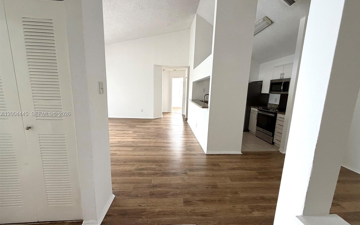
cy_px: 114
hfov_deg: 101.5
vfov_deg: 74.8
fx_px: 147
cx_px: 181
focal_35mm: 15
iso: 320
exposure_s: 1/121
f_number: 2.2
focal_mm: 2.22
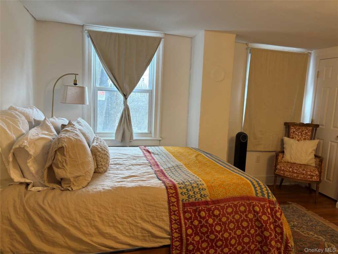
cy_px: 127
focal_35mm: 26
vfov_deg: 53.1
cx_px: 169
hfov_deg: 67.3
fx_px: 254
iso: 125
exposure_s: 1/60
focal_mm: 5.96
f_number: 1.6
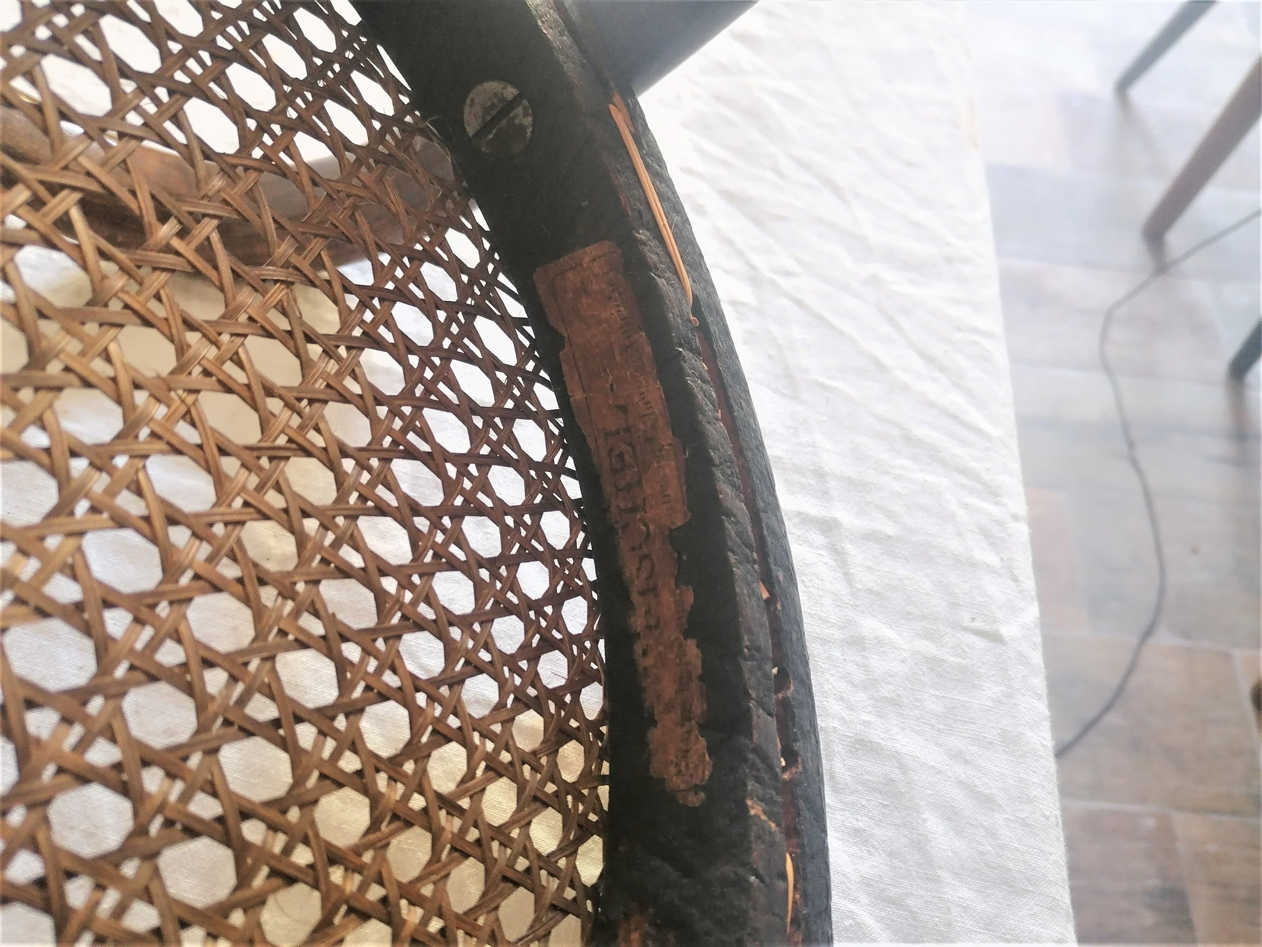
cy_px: 474
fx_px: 984
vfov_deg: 51.4
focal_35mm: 27
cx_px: 631
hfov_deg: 65.3
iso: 400
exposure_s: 1/25
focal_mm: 5.4
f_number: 1.8
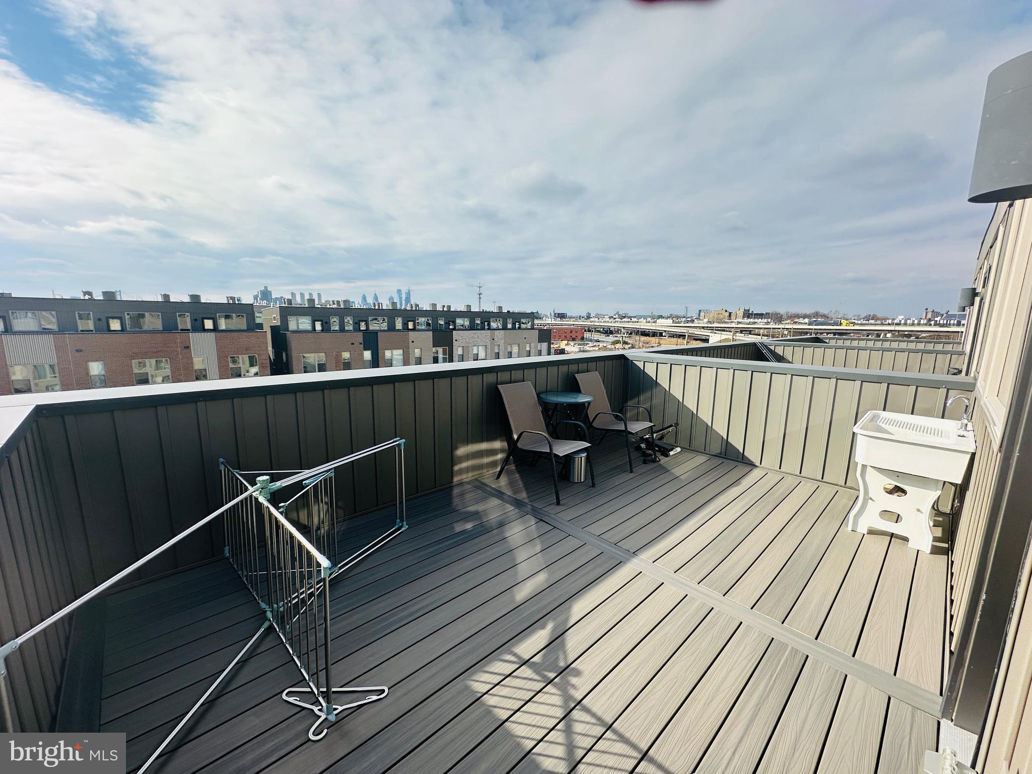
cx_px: 516
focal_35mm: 14
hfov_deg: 102.1
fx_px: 417
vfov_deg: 85.7
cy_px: 387
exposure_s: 1/1595
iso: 50
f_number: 2.2
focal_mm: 2.22
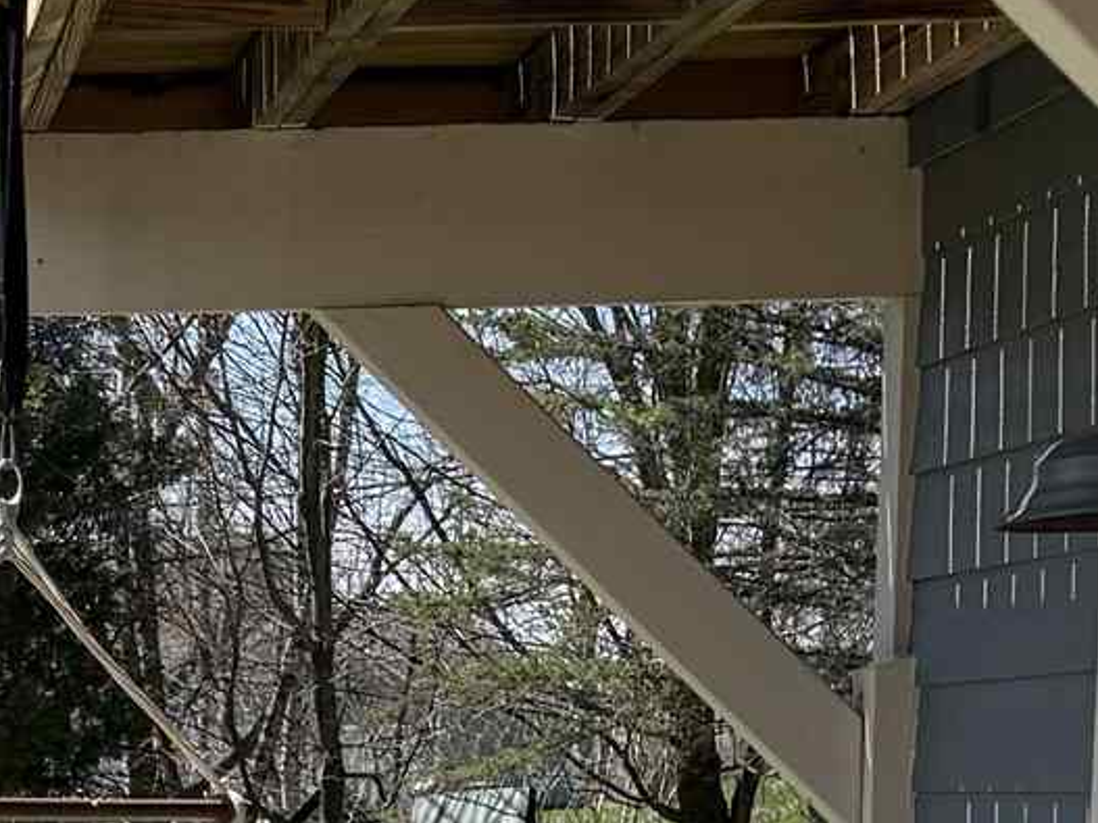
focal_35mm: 140
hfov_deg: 13.3
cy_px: 1142
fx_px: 4440
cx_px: -535
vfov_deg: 10.3
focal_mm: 6.76
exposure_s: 1/4167
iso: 80
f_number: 1.78
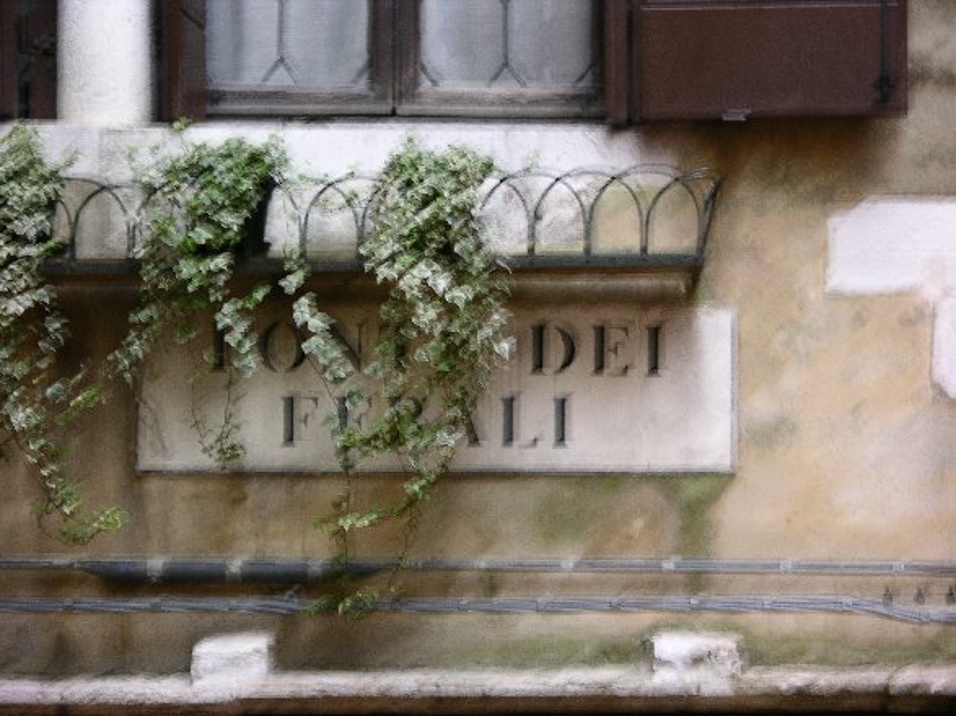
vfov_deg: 10.6
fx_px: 3866
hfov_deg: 14.1
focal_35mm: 140
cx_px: 478
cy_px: 358
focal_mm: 34.7
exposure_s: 1/3.6
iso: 64
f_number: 3.8
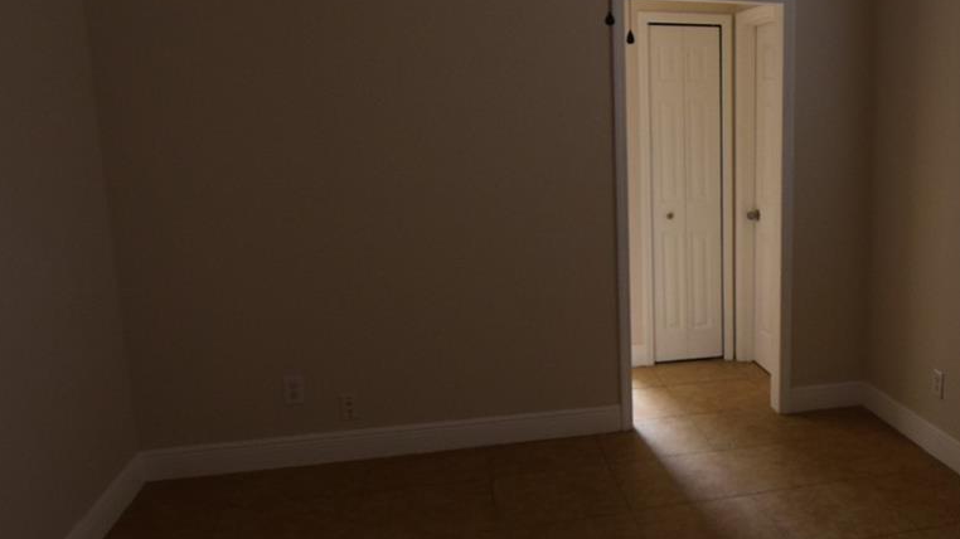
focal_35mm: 33
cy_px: 295
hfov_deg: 55.1
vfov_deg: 35.6
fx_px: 840
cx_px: 777
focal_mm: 10
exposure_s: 1/100
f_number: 5
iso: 800
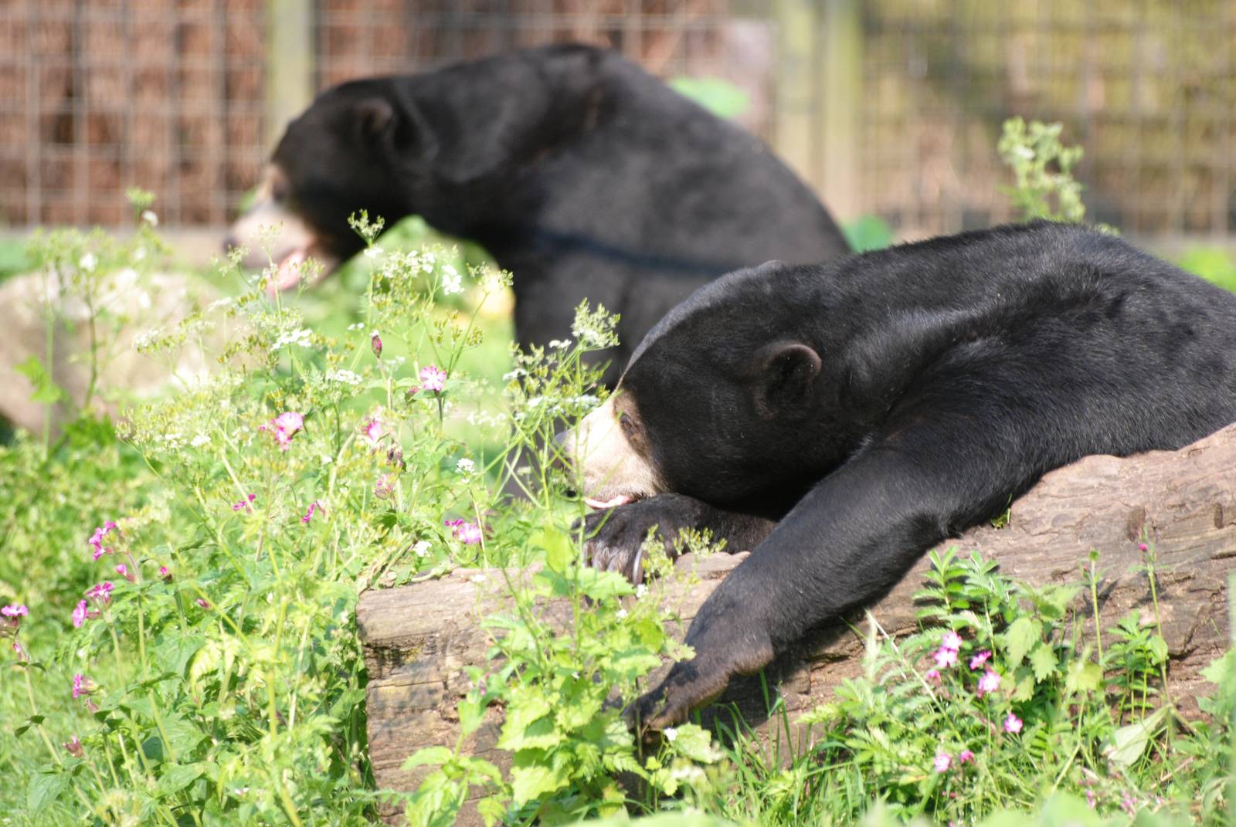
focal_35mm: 405
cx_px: 618
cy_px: 414
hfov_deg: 5.1
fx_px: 13921
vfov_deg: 3.4
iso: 400
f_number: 5.6
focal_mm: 270
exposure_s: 1/250
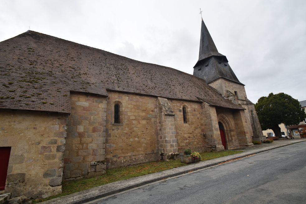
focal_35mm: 16
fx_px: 136
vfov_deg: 73.7
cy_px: 100
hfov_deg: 96.7
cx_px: 149
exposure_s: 1/320
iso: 200
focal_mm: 10
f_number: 9
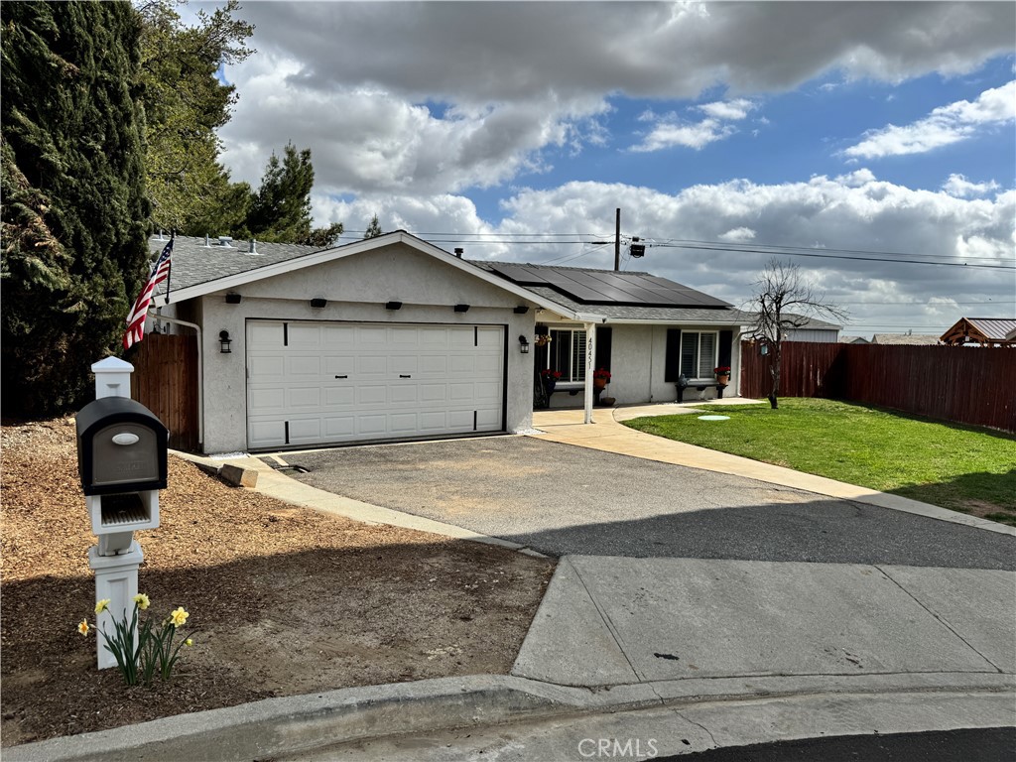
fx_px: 704
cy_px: 381
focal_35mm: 24
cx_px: 508
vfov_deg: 56.8
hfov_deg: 71.6
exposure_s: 1/7937
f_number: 1.78
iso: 80
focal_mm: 6.76
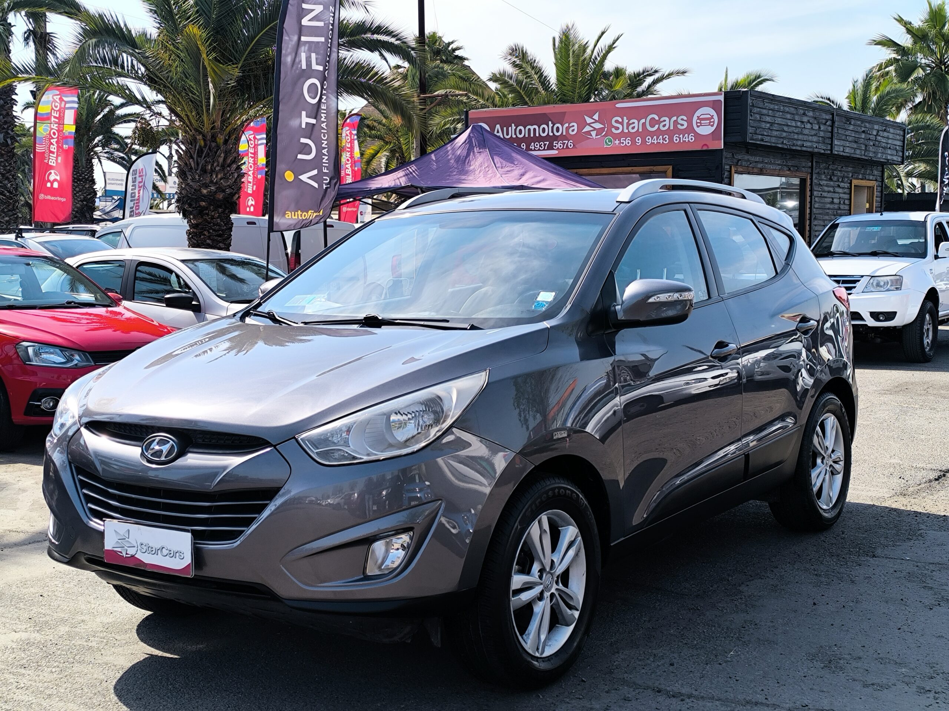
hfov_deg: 41.2
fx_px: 1261
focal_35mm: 46
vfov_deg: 31.5
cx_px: 474
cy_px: 356
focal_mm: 6.14
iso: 50
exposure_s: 1/933
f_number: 1.65
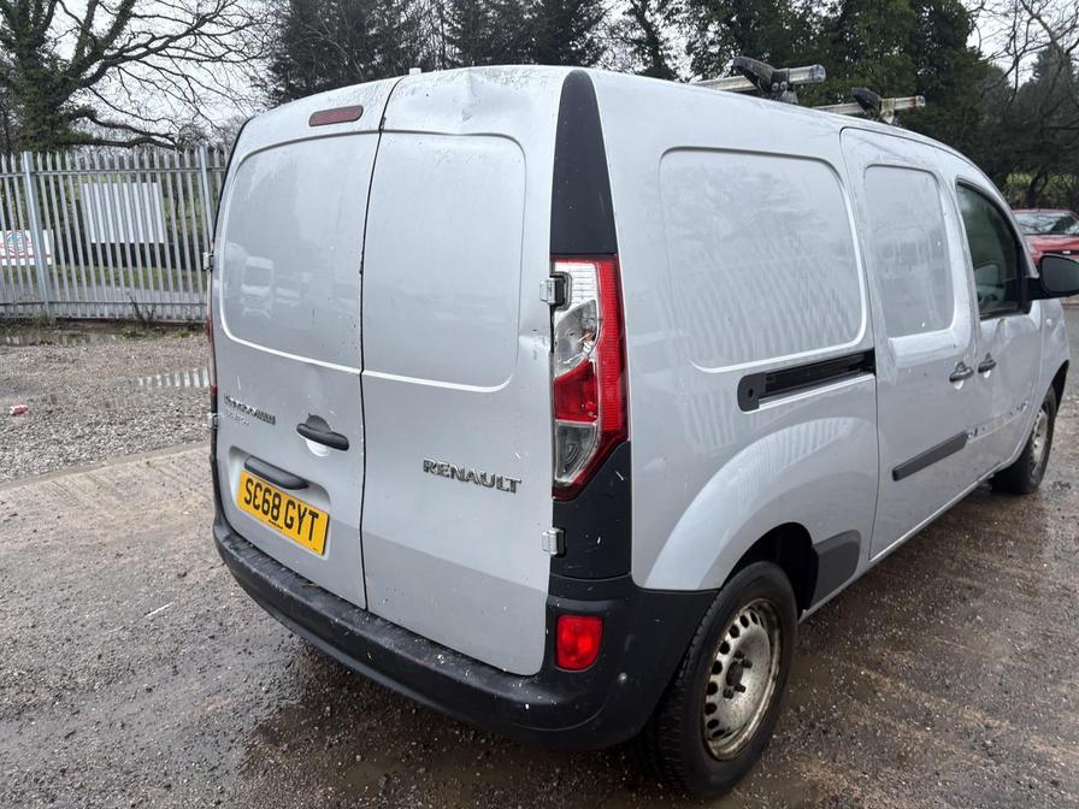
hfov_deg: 67.3
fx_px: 810
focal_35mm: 26
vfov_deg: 53.1
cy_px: 404
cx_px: 540
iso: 64
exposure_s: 1/121
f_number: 1.6
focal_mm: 5.96
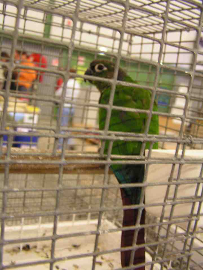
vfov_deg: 45.8
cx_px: 102
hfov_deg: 35.1
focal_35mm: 41
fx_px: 321
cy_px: 135
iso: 200
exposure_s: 1/10
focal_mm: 6.8
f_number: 2.8
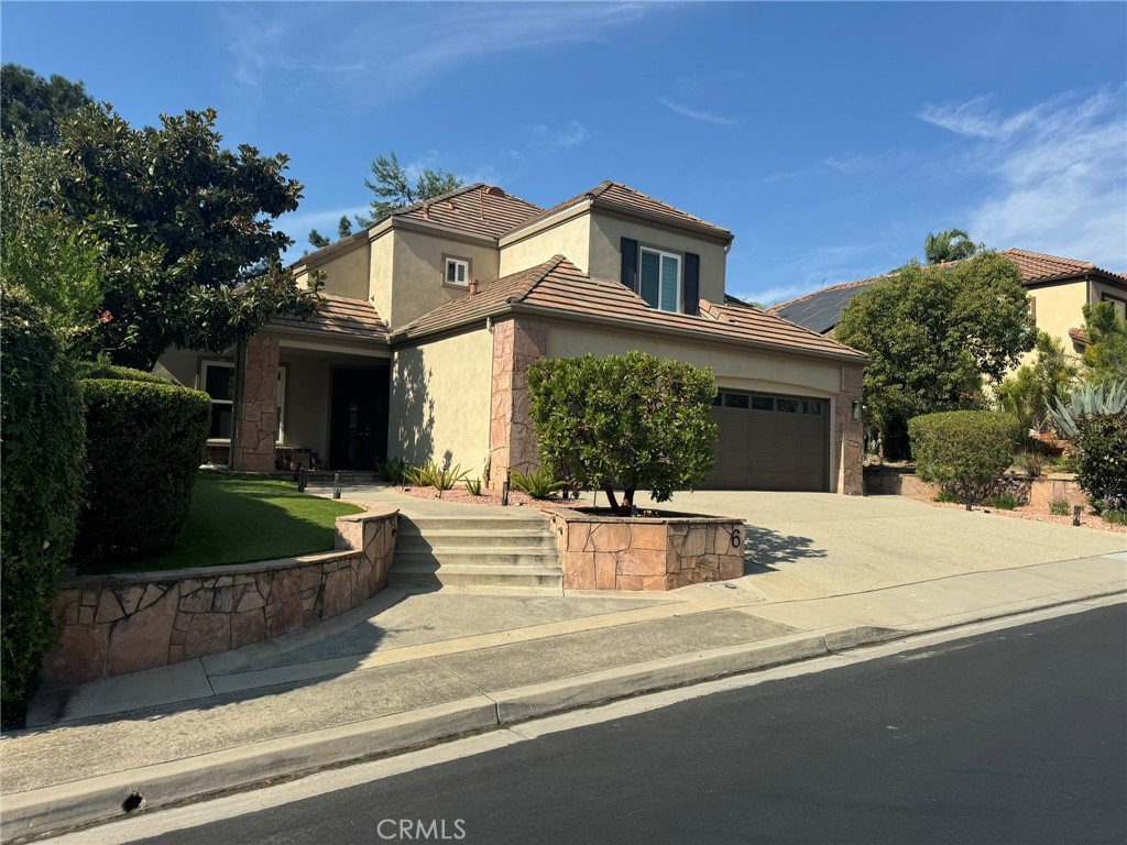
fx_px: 781
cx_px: 564
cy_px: 422
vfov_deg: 56.8
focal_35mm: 24
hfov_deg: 71.6
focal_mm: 6.76
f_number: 1.78
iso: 80
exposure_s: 1/4608
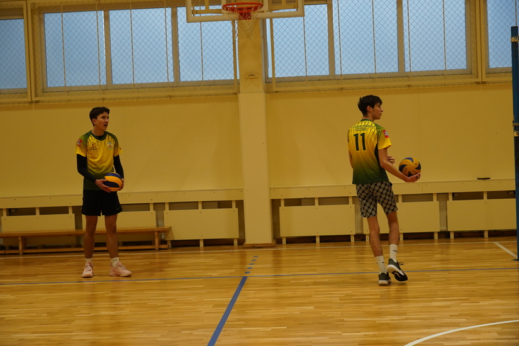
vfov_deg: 19.5
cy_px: 173
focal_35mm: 70
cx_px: 260
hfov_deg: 28.8
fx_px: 1009
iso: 1250
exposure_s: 1/160
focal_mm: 47
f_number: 5
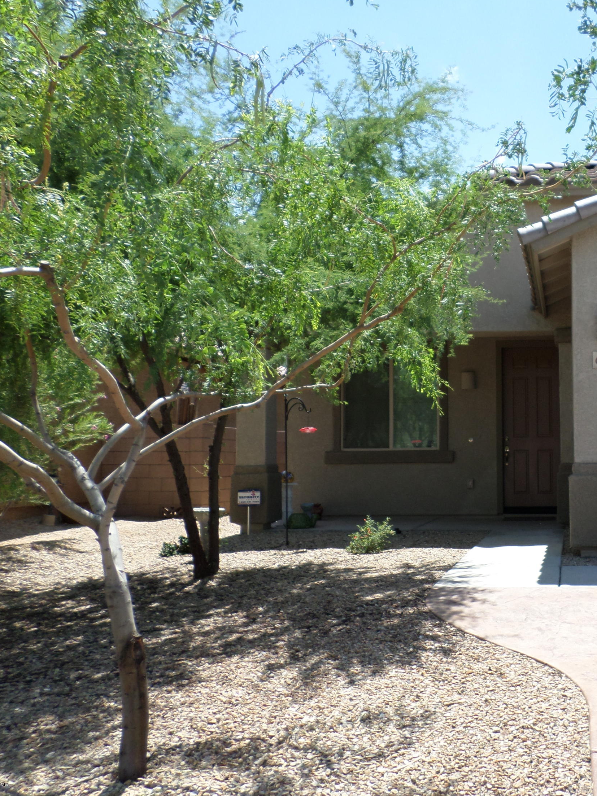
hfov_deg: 39.3
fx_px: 782
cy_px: 404
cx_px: 517
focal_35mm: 34
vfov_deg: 54.0
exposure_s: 1/1000
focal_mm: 4.5
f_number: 2.5
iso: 80
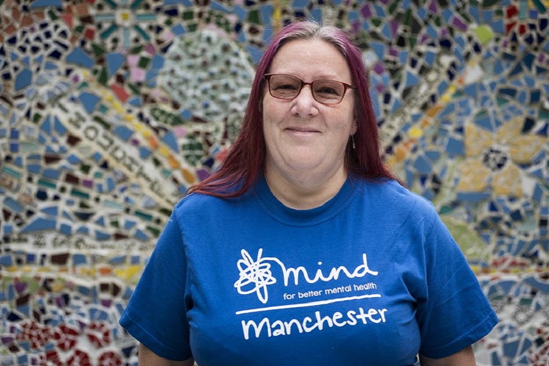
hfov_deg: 23.6
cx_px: 274
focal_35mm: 86
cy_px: 183
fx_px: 1311
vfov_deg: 15.9
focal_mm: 86
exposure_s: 1/500
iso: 500
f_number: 3.5
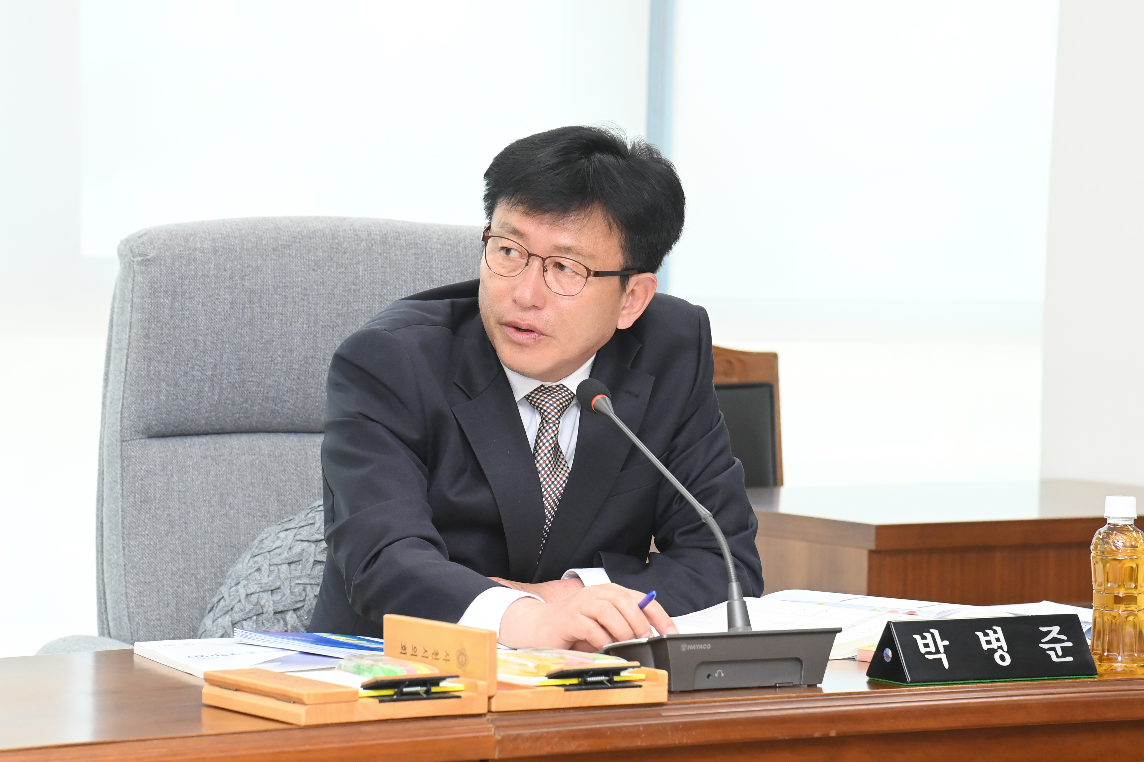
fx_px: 3813
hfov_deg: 17.1
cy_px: 381
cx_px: 572
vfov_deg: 11.4
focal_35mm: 120
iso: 3200
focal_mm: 120
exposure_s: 1/250
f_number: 6.3
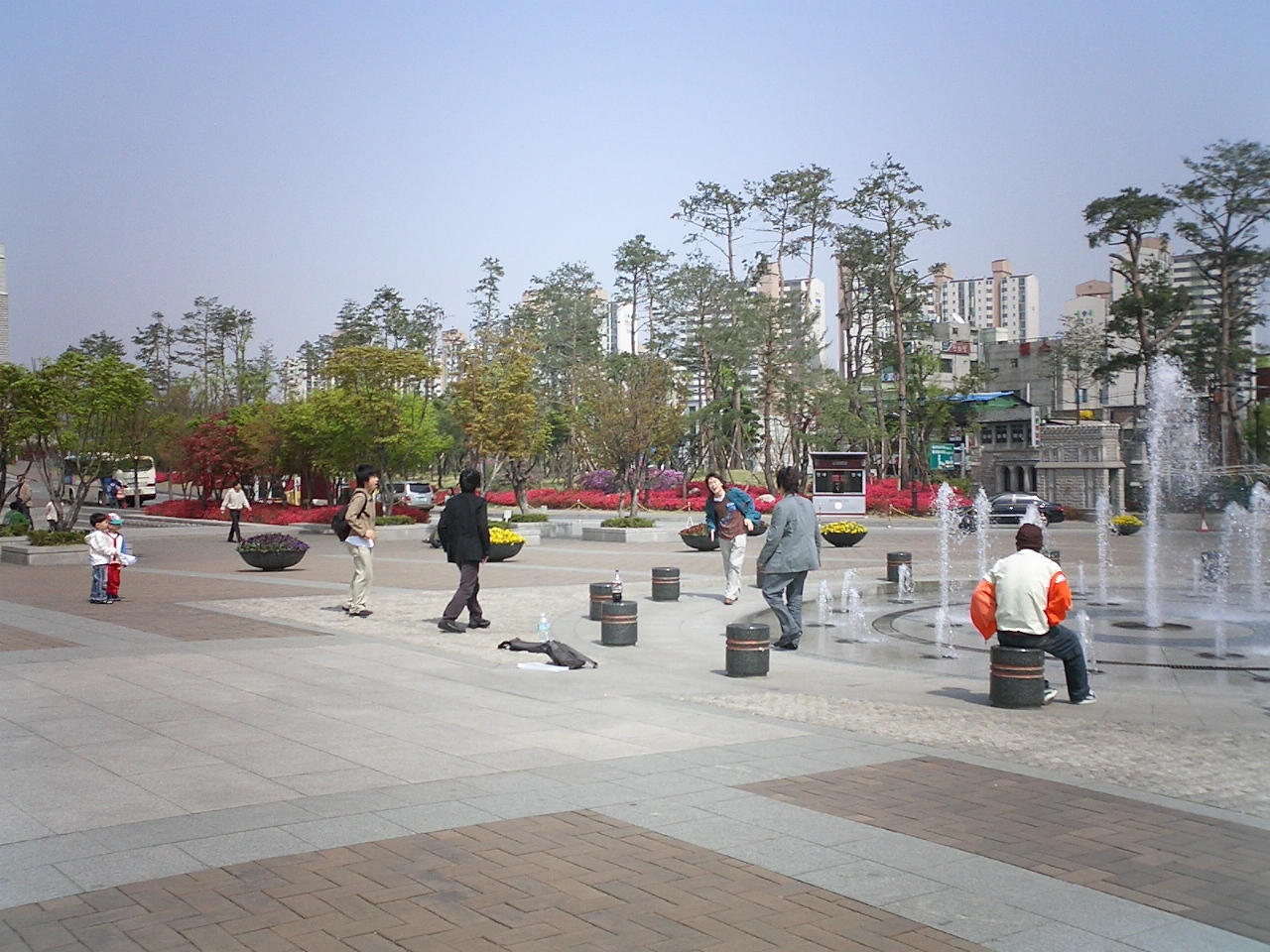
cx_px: 635
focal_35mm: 37
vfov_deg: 38.7
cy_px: 476
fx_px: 1357
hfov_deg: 50.1
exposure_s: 1/1000
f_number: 3.5
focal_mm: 5.6
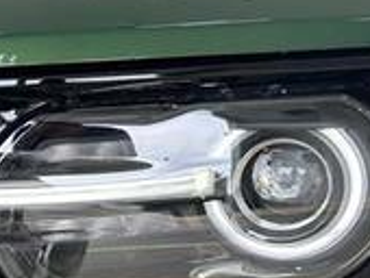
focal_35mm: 71
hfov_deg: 25.5
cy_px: 243
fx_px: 760
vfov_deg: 20.4
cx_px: -30
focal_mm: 6.86
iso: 100
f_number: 1.78
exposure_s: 1/133
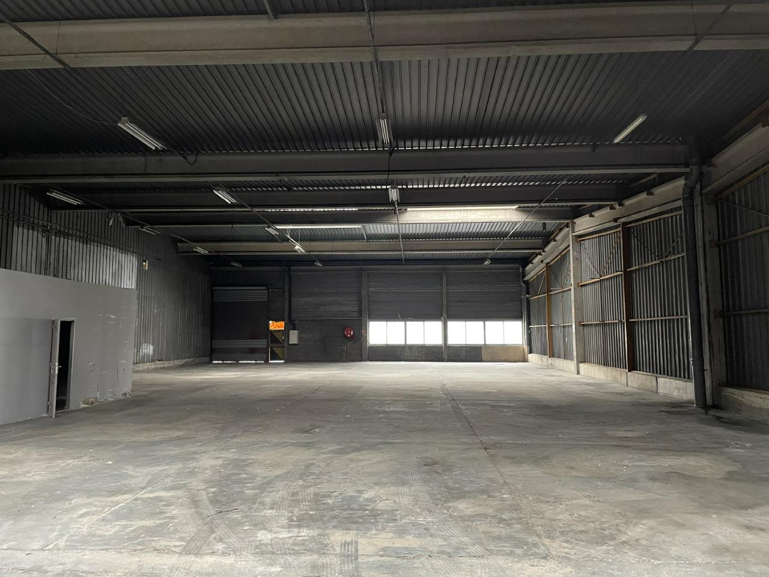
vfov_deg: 53.1
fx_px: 578
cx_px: 384
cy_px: 288
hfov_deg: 67.3
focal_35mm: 26
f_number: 1.6
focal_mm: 4.2
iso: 640
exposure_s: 1/30
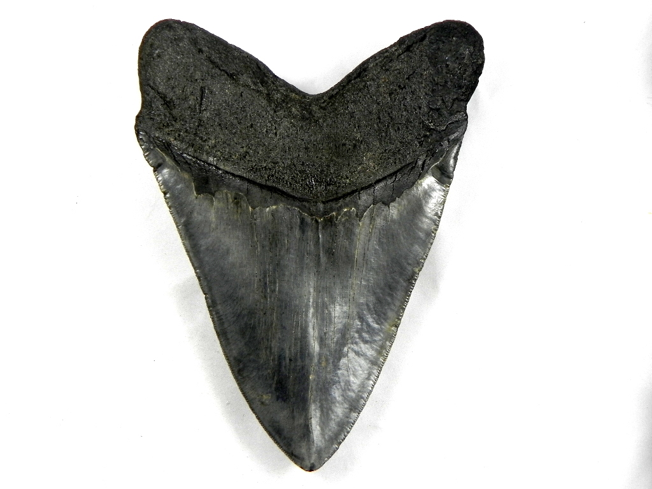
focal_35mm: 33
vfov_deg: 42.9
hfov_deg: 55.4
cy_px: 244
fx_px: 622
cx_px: 326
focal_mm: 5.9
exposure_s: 1/91.4
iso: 160
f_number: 3.5
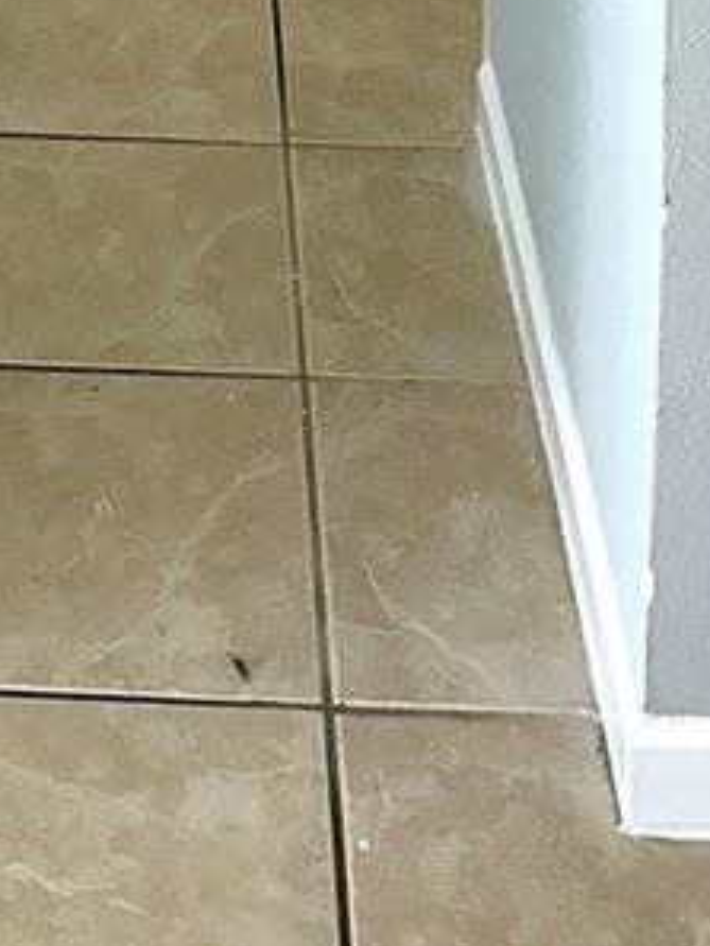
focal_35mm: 97
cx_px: 3
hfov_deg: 15.0
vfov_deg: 16.1
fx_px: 2651
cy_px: -892
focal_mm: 6.86
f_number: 1.78
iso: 50
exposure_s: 1/484
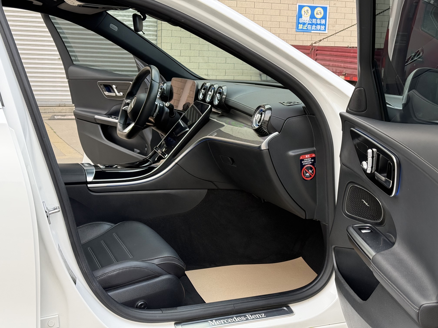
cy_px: 164
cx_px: 219
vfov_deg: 30.3
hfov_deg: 39.7
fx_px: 607
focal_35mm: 48
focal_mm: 6.76
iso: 100
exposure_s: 1/242
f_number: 1.78
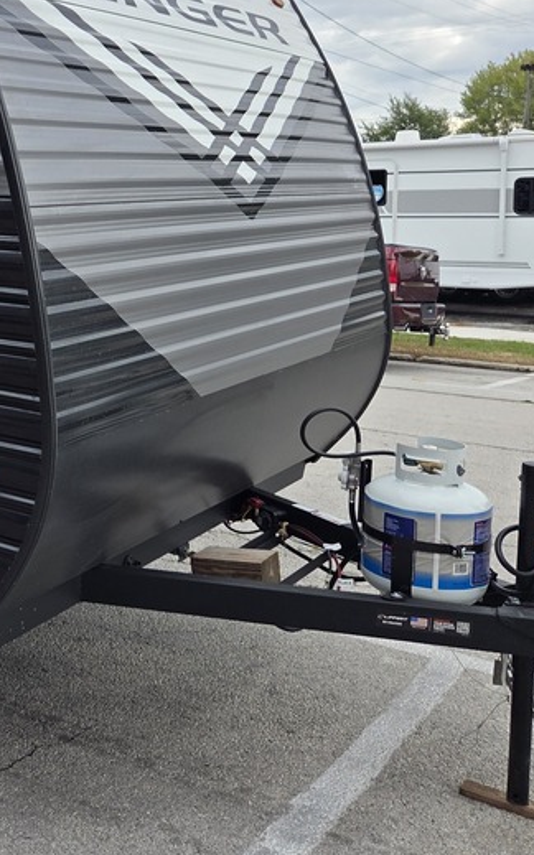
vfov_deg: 42.2
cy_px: 293
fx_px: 1095
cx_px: -112
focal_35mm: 47
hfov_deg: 24.7
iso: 80
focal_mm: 5.4
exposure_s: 1/2701
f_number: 1.8
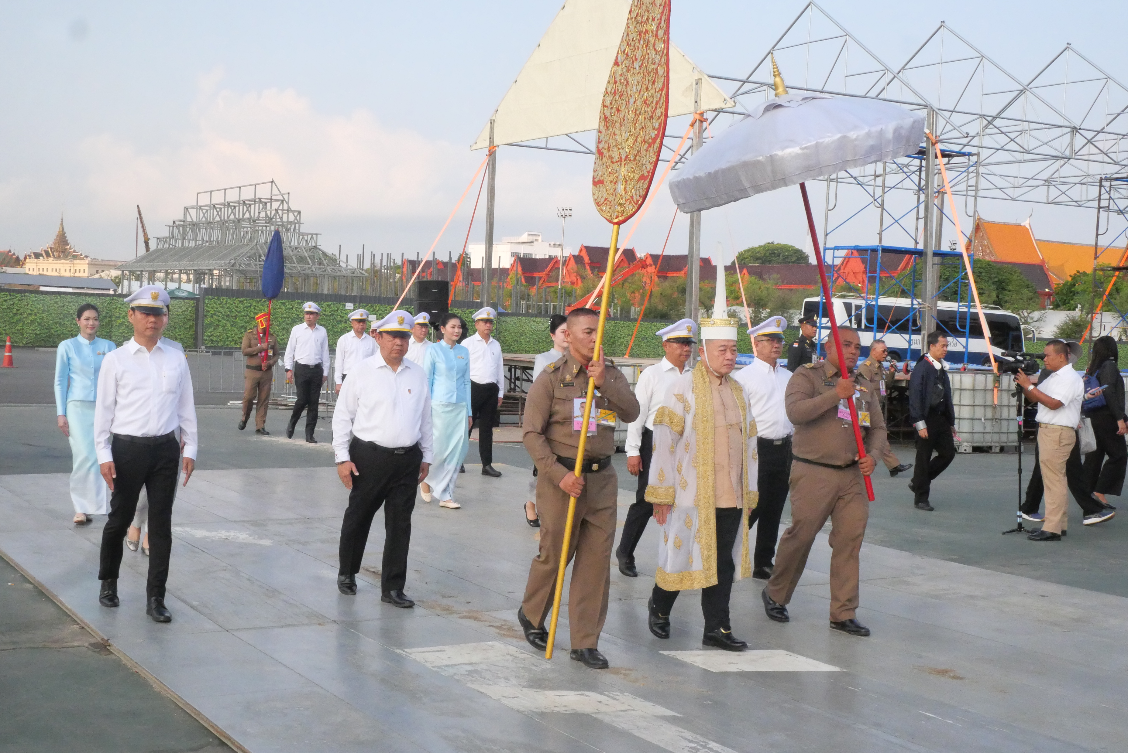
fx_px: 1411
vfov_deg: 29.9
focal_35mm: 45
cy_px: 376
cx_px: 564
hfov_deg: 43.6
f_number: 16
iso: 4000
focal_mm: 22
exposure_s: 1/800
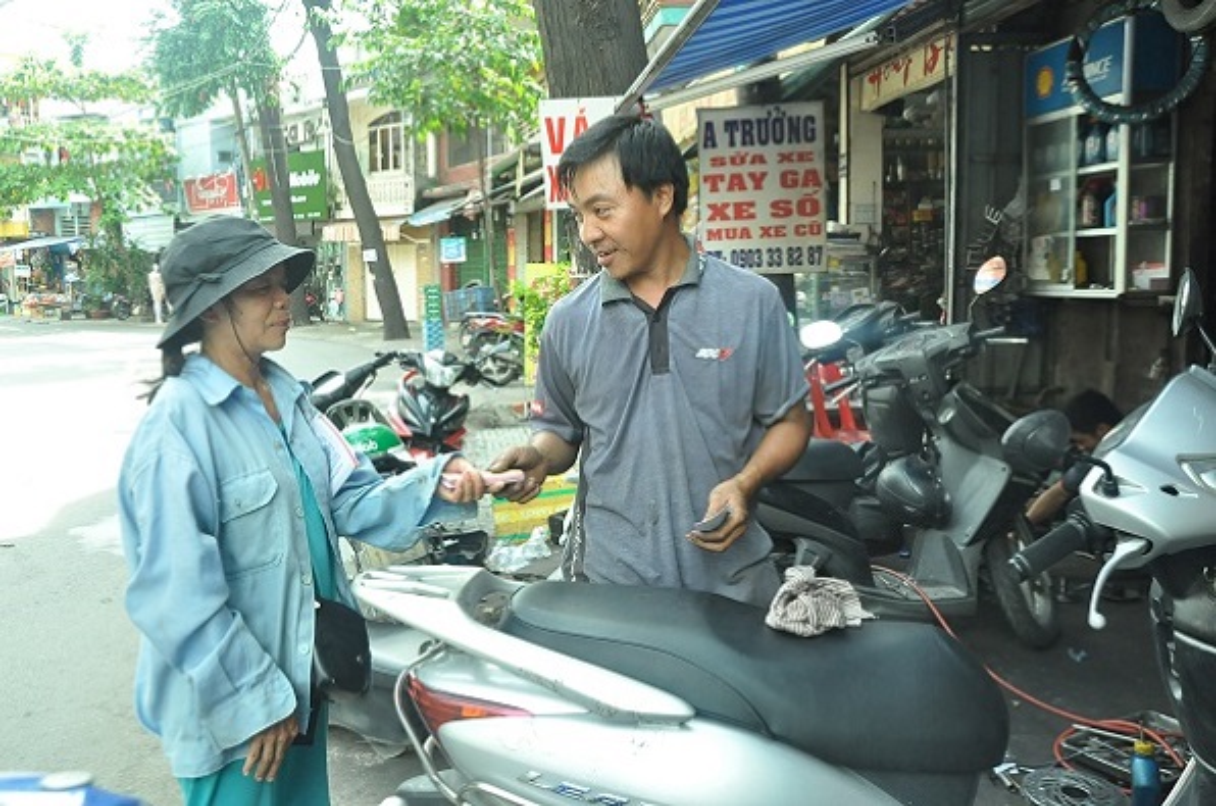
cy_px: 403
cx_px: 608
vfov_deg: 39.8
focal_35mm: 33
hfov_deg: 57.3
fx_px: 1113
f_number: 7.1
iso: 1250
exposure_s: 1/200
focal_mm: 22
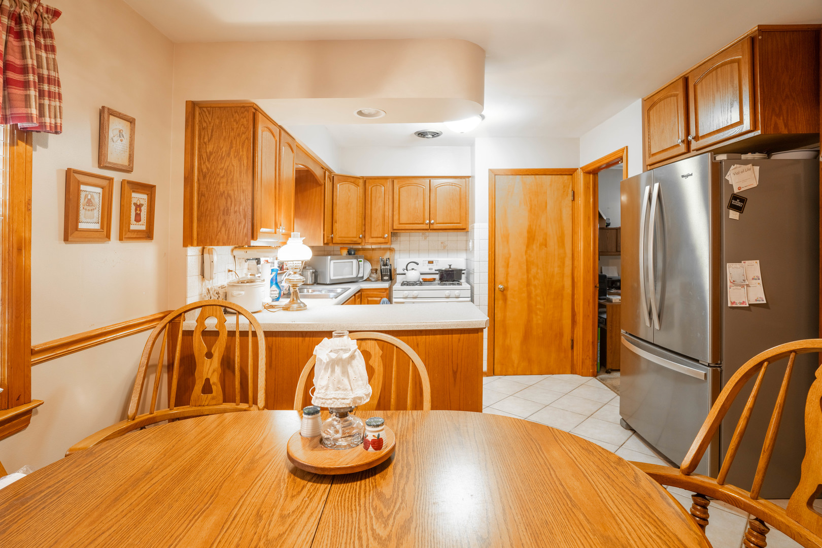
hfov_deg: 93.3
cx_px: 411
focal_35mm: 17
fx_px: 388
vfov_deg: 70.4
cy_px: 274
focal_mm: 17
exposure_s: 1/80
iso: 160
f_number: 4.5
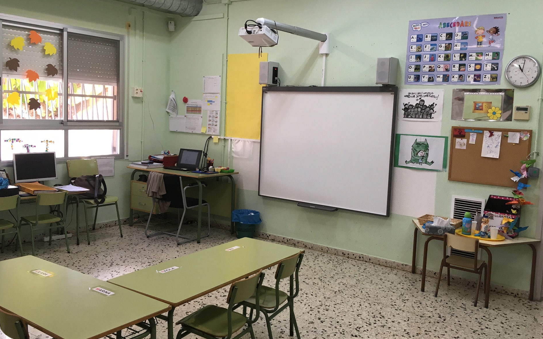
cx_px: 272
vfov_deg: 38.3
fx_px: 488
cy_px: 160
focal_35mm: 33
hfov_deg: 58.1
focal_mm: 4.15
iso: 32
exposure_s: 1/33
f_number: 2.2
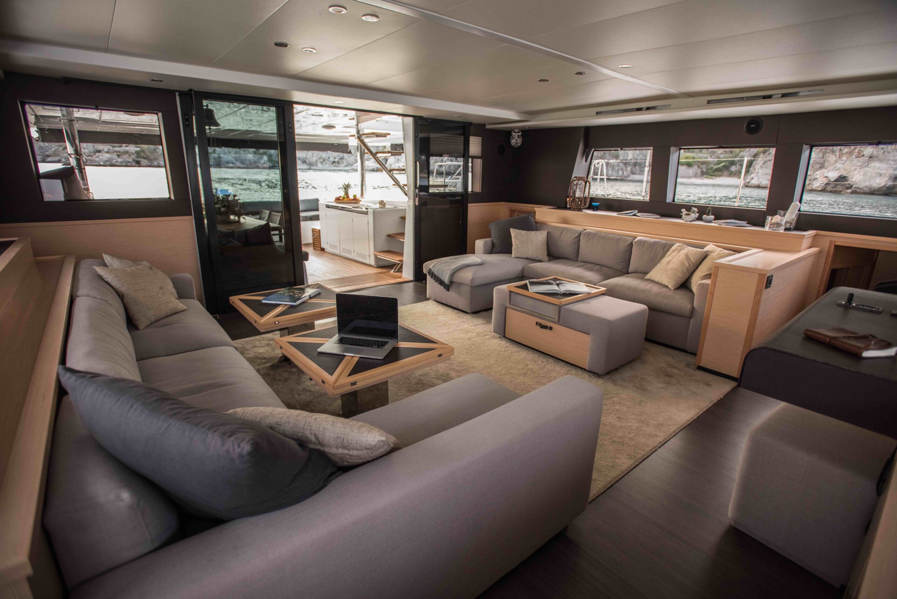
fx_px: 424
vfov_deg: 70.5
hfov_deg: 93.3
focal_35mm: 17
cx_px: 448
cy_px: 300
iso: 800
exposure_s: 1/80
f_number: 2.8
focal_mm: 17
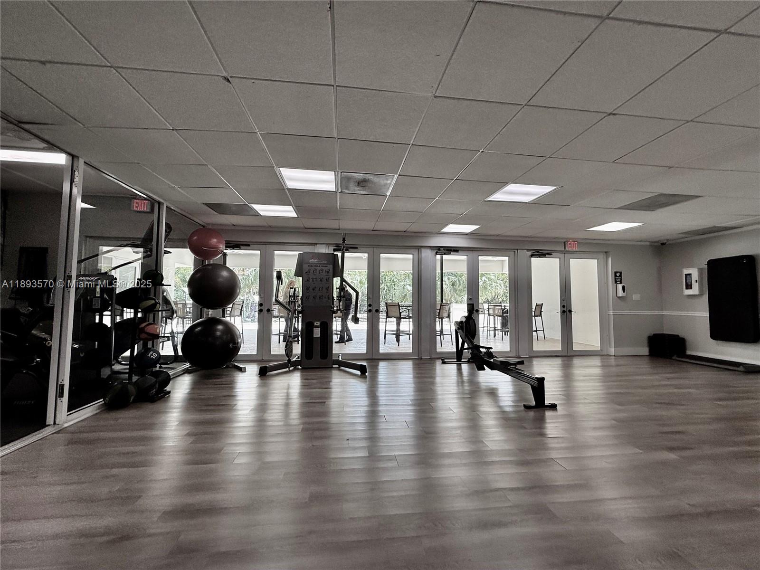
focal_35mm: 14
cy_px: 285
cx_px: 380
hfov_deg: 102.1
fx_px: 307
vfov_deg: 85.7
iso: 64
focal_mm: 2.22
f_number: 2.2
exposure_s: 1/210
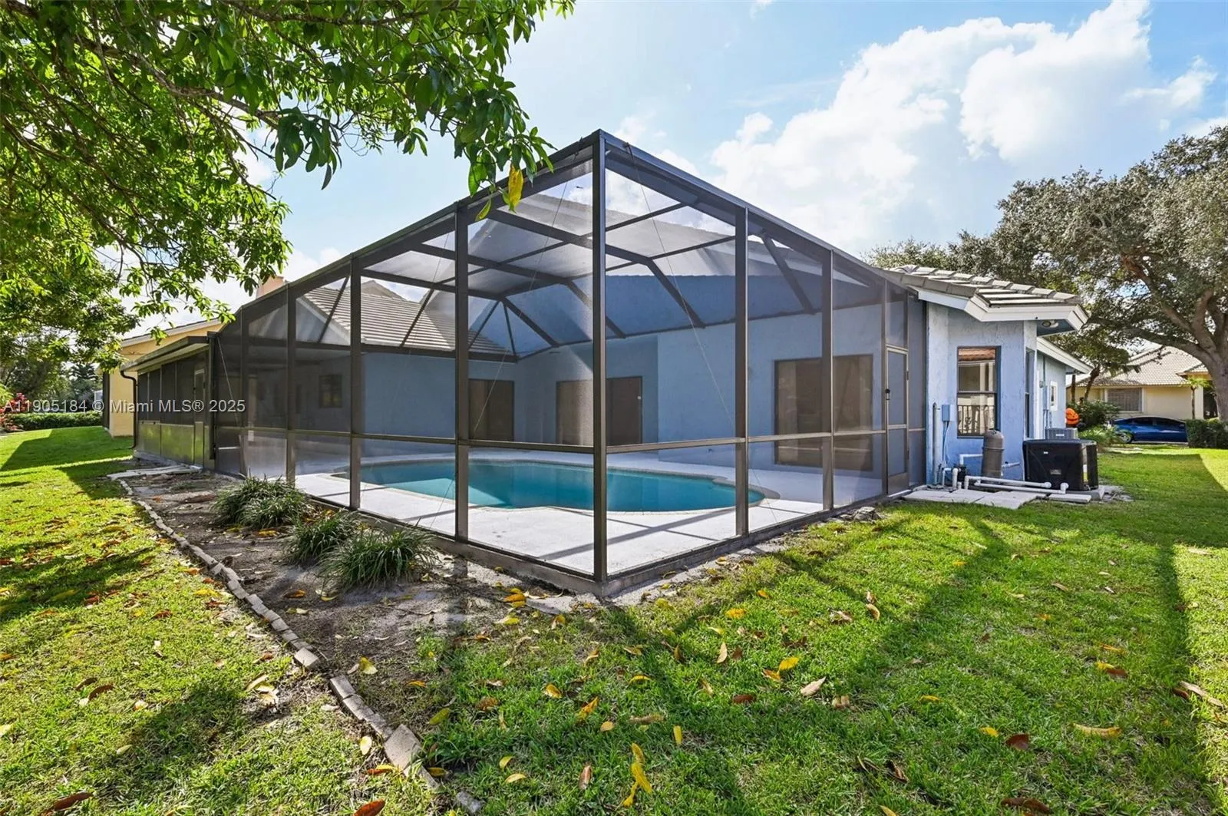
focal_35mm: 16
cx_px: 614
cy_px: 408
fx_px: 562
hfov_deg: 95.0
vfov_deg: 71.9
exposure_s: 1/1000
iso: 800
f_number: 8
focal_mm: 16.5
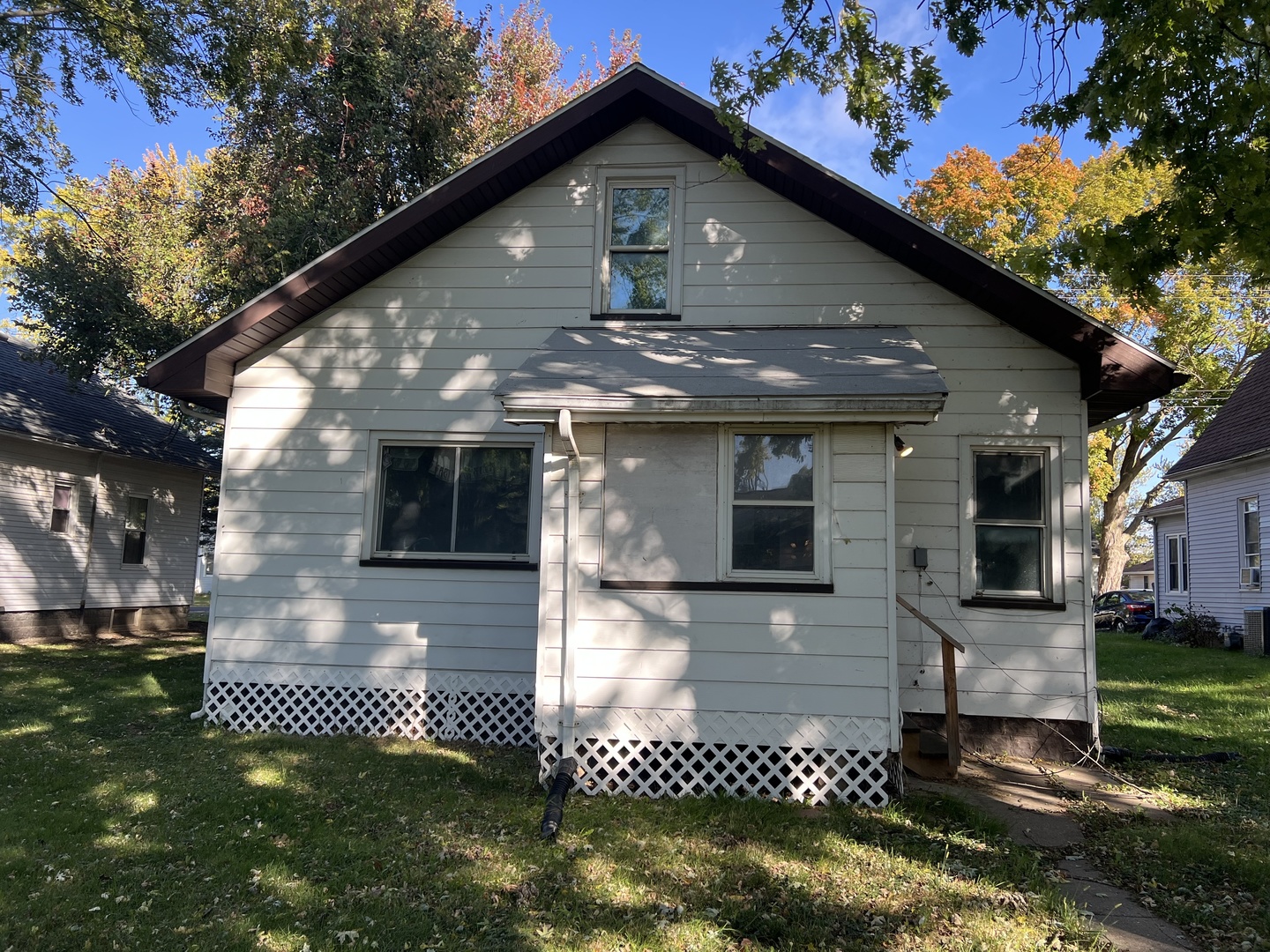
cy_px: 476
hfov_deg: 67.3
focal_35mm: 26
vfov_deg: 53.1
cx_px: 635
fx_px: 954
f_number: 1.5
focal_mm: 5.7
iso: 50
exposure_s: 1/696
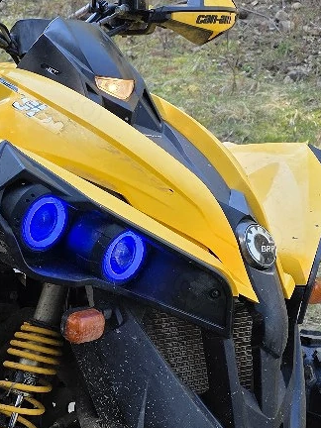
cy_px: 342
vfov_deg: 26.9
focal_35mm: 71
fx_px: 878
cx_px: -15
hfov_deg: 20.0
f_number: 1.7
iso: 40
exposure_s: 1/182
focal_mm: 6.3
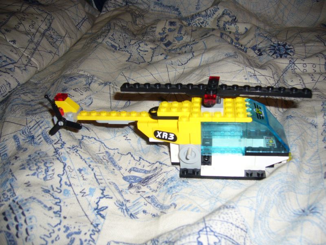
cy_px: 122
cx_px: 163
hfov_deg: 52.6
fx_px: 330
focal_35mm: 35
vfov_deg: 40.7
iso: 100
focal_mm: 5.8
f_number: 2.8
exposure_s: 1/60
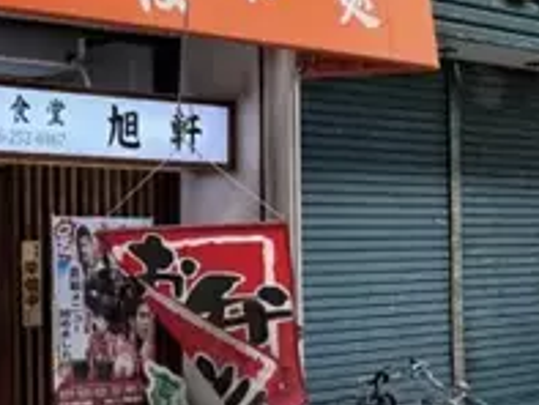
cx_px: -159
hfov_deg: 23.6
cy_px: 216
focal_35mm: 73
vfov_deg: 20.2
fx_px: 1137
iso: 80
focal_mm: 6.76
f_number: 1.78
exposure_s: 1/120
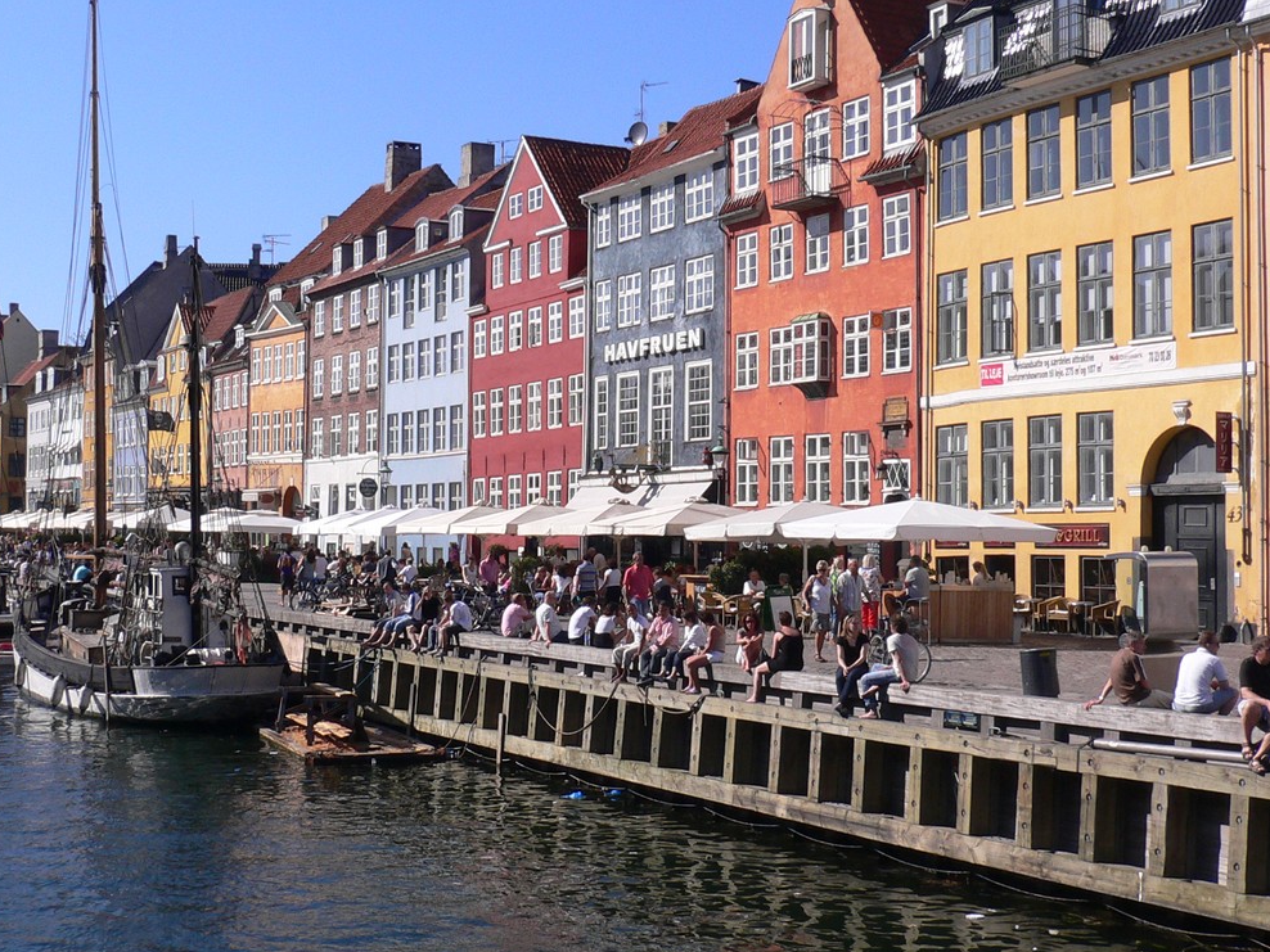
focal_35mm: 51
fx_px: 1871
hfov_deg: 37.5
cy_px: 446
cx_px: 580
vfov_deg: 28.6
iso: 80
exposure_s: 1/400
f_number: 5.6
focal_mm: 5.8
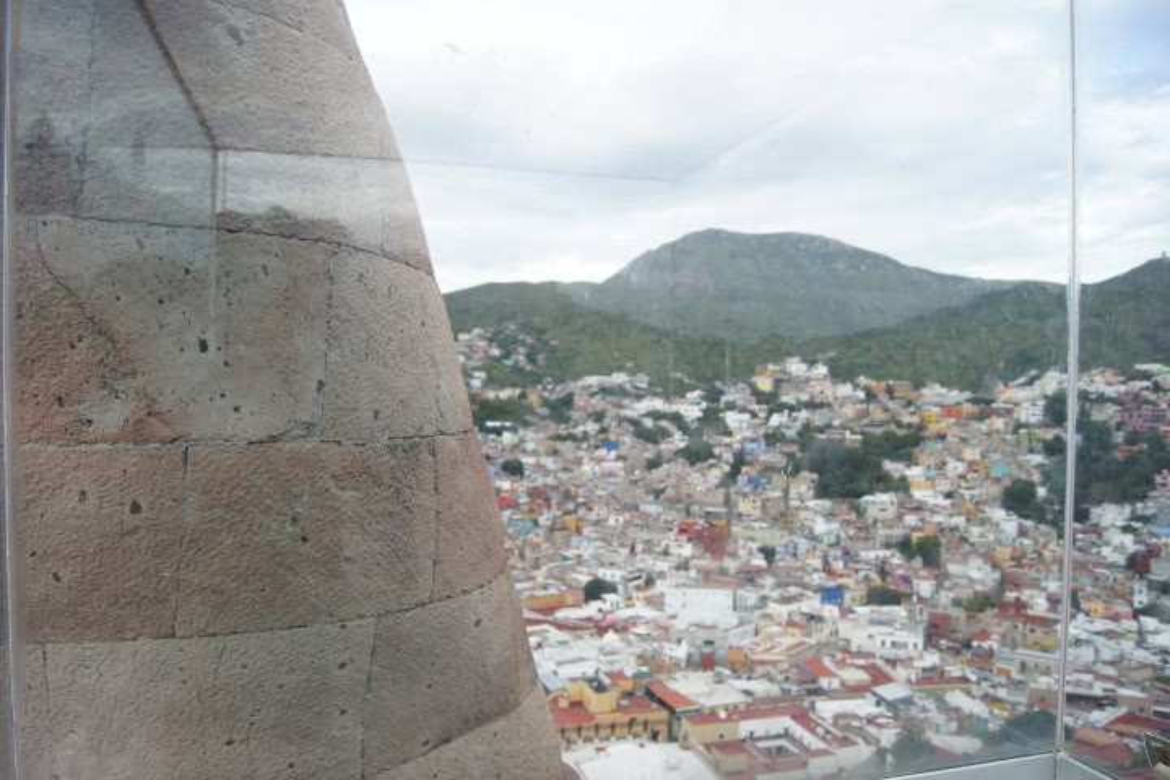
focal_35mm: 27
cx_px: 585
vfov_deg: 47.9
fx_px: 877
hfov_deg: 67.4
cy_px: 390
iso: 200
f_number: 4
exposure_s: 1/250
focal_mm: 18
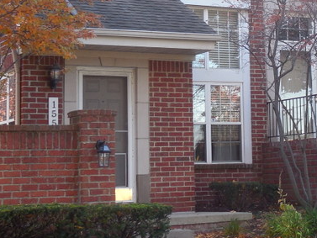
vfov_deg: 13.8
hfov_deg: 18.3
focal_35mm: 106
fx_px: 971
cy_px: 5
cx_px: 266
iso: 125
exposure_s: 1/80
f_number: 3.8
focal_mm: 7
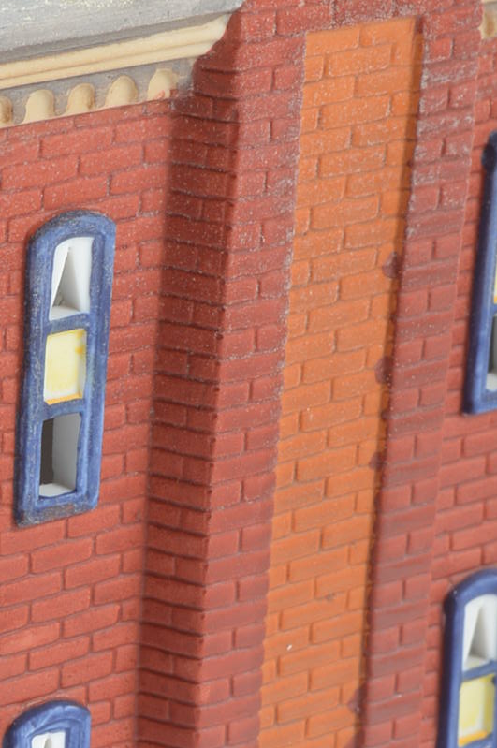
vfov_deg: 9.1
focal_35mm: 226
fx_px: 4690
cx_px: -30
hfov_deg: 6.0
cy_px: 539
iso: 100
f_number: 11
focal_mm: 40
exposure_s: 1/160
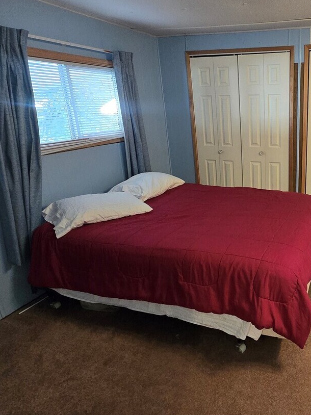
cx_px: 273
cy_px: 191
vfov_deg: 73.8
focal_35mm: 23
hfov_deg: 52.6
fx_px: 276
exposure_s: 1/60
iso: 640
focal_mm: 2.2
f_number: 2.2
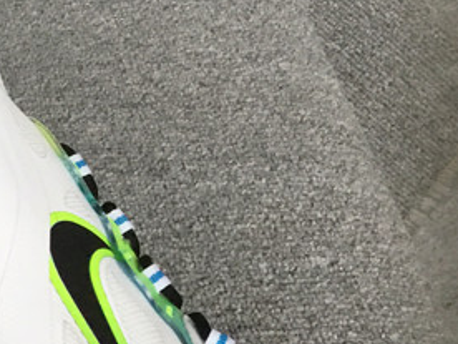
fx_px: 1336
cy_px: 305
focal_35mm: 101
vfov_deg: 14.5
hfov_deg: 17.2
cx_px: -270
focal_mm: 3.3
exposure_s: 1/30
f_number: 2.4
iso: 50
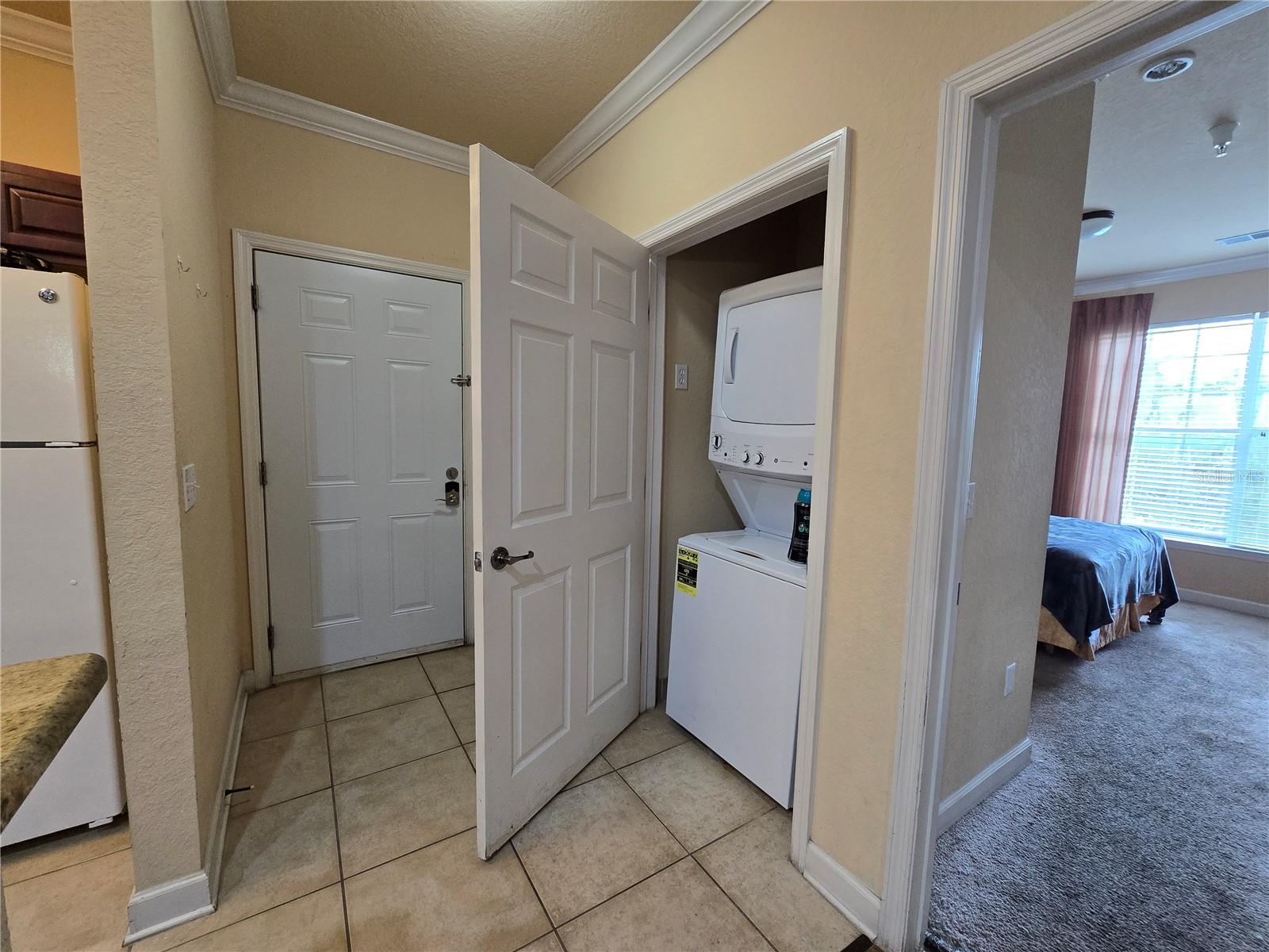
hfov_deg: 106.2
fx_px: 477
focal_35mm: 13
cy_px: 476
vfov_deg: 89.9
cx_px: 634
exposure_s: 1/60
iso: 250
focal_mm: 2.2
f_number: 2.2
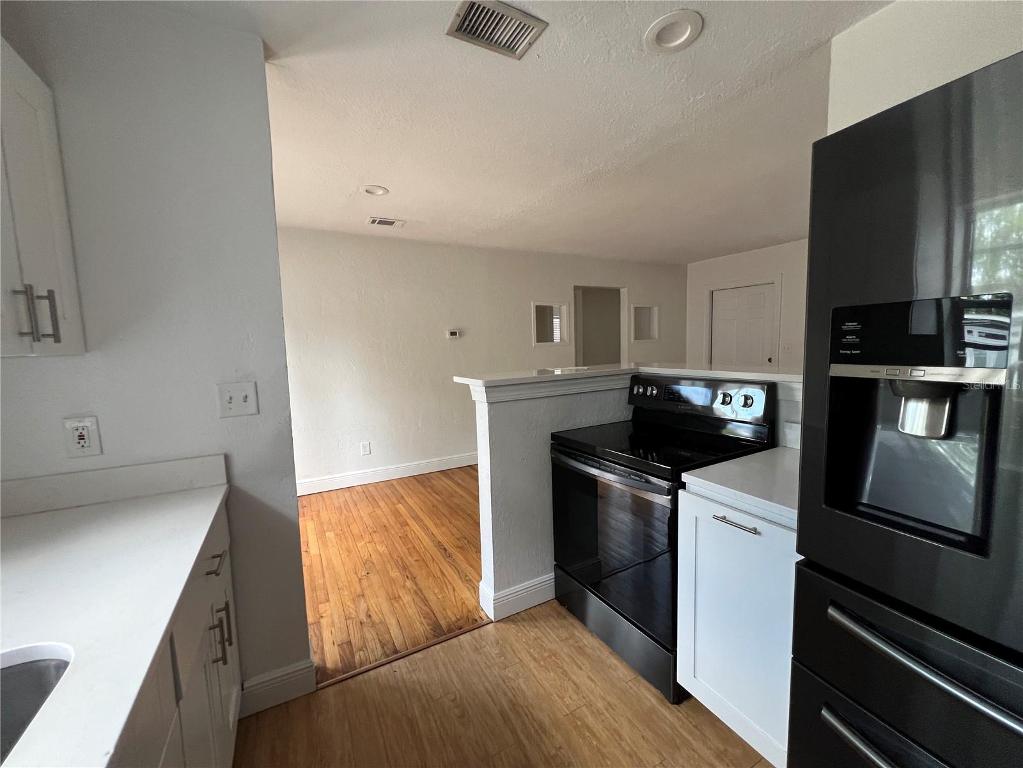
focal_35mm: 13
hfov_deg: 106.2
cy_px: 384
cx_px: 512
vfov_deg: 89.9
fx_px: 384
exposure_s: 1/99
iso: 200
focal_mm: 1.57
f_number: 1.8
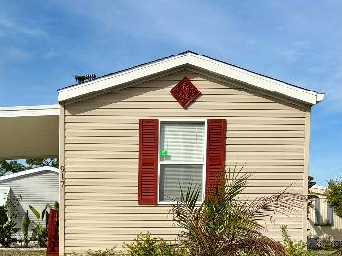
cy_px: 272
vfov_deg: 22.2
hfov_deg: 30.4
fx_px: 622
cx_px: 97
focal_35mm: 63
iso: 50
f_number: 1.6
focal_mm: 5.96
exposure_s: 1/4950
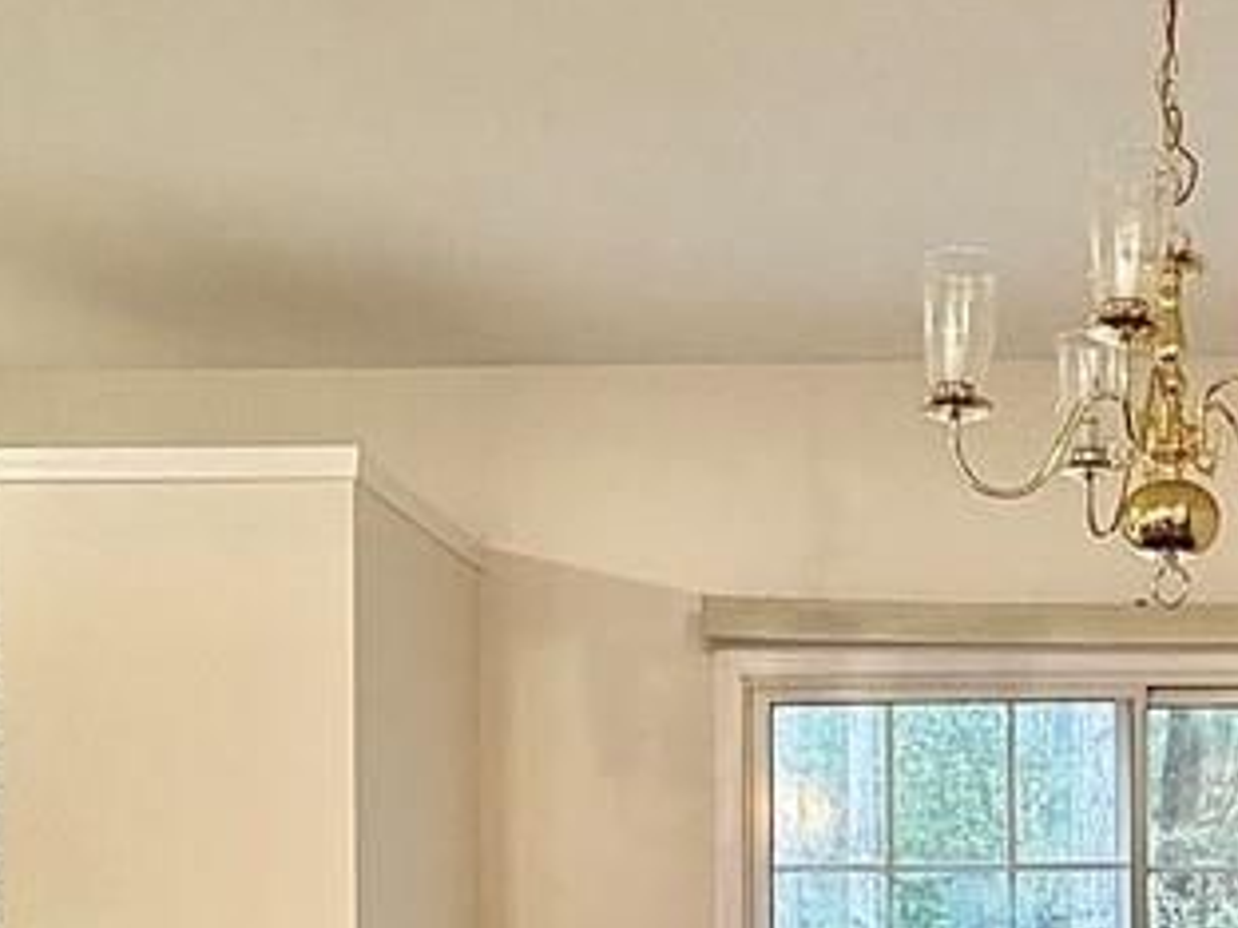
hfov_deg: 39.1
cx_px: 1052
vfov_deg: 28.8
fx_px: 1645
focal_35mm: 46
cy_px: 999
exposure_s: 1/60
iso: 400
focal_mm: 2.22
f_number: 2.2
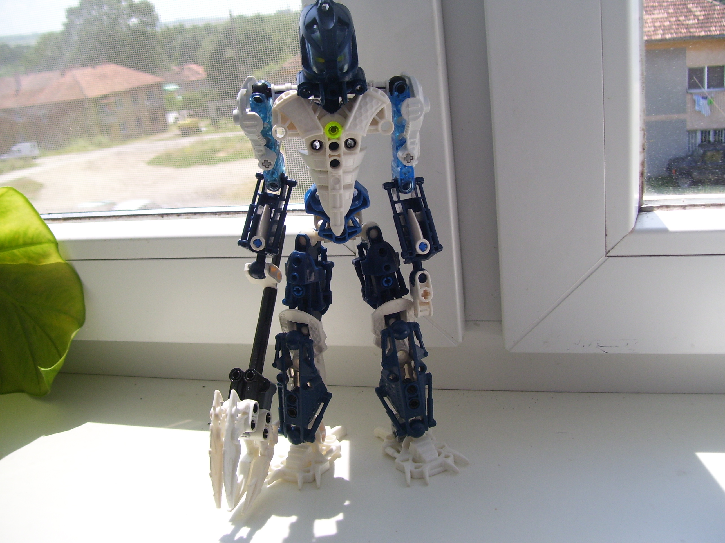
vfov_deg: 38.7
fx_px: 775
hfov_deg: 50.1
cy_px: 272
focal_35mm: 37
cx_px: 362
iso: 80
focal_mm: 6
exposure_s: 1/500
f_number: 2.7
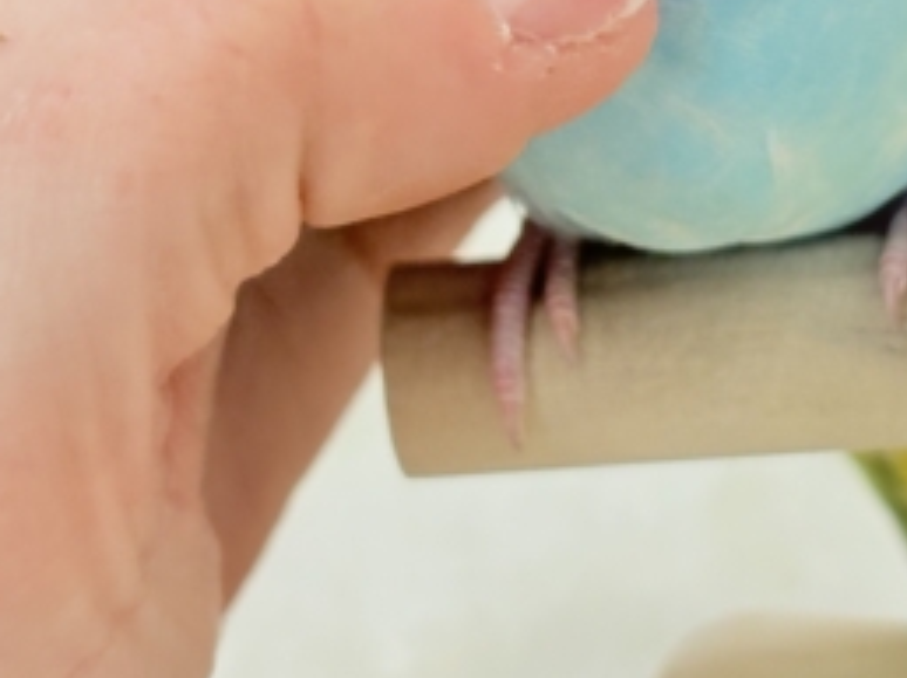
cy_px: -95
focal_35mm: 129
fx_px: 3377
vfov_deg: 11.3
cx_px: 693
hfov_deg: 15.2
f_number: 1.6
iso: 100
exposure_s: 1/100
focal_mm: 5.96
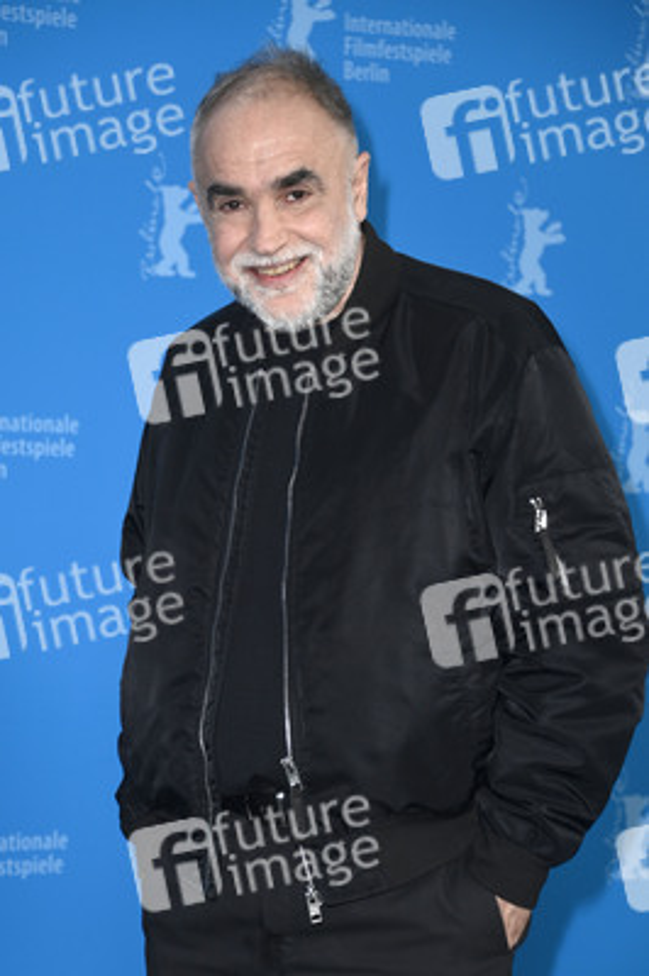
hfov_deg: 12.2
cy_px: 488
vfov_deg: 18.3
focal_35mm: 112
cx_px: 324
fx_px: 3034
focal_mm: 112
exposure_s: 1/250
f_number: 5.6
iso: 800
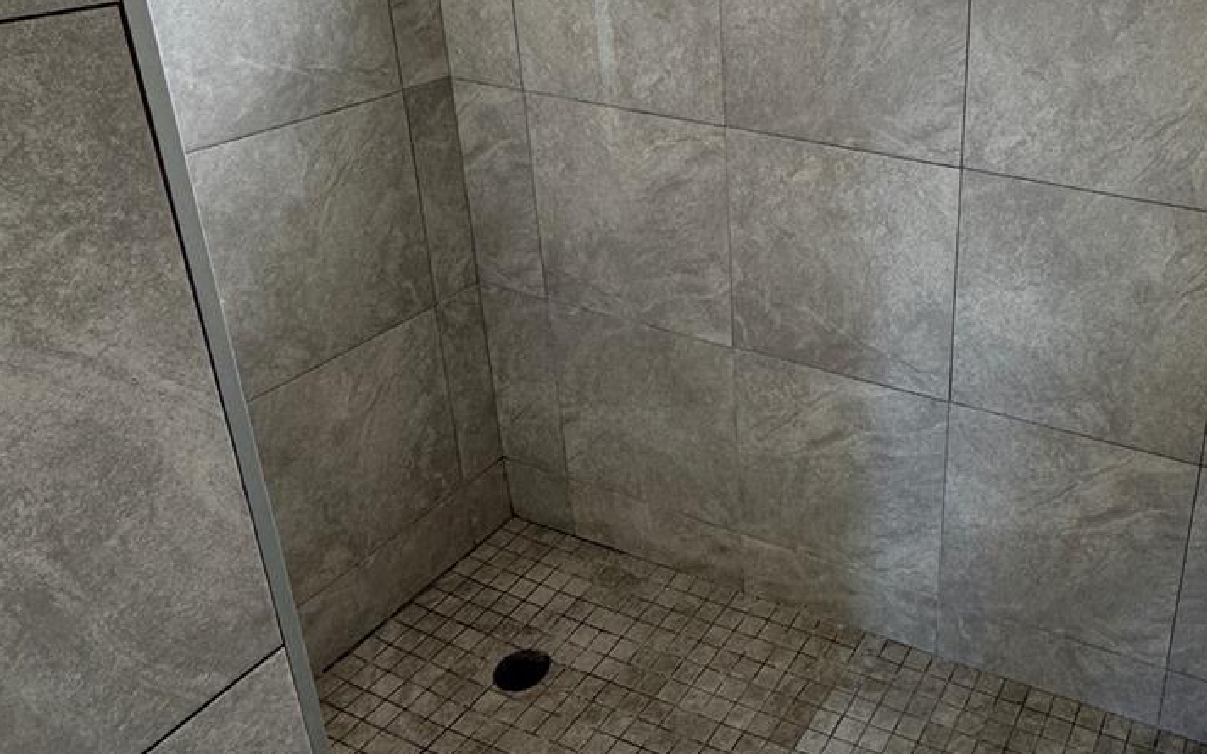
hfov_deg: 55.9
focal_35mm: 32
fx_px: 1053
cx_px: 944
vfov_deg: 38.6
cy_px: 210
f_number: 2.2
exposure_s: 1/120
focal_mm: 2.22
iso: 100
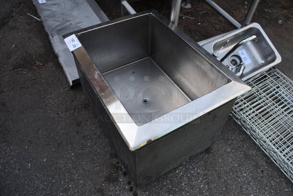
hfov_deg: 67.3
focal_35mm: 27
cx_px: 146
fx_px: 220
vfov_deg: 48.0
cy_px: 98
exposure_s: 1/200
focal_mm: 18
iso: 200
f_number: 6.3
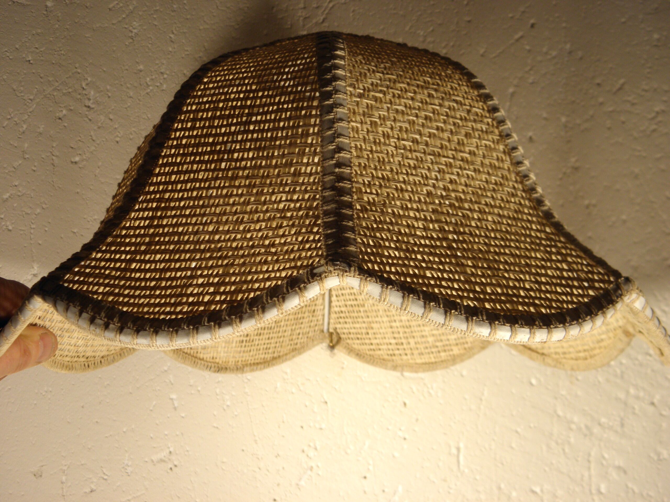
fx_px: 794
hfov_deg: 45.8
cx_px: 335
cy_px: 251
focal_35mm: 41
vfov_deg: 35.1
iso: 100
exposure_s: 1/40
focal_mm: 7.5
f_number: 3.8
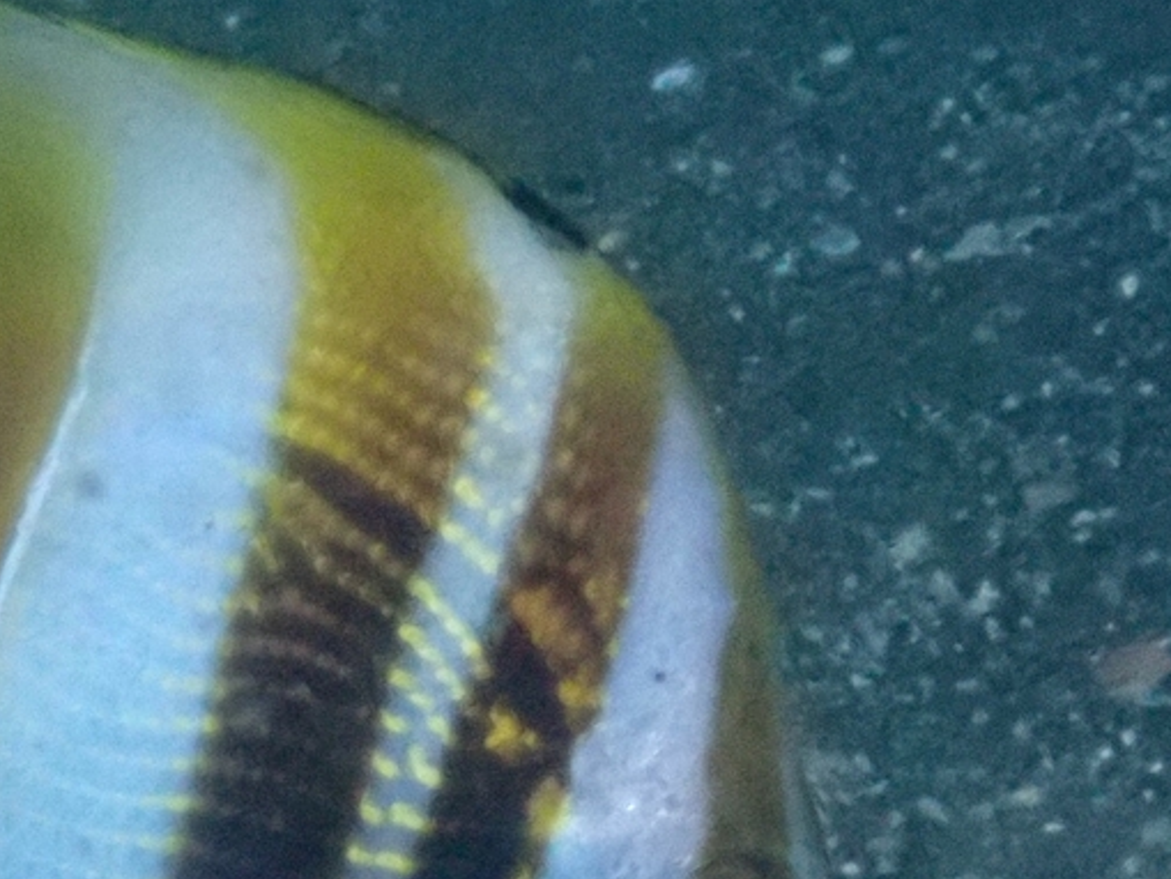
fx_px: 7579
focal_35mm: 224
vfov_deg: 6.6
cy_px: 689
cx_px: 301
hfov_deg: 8.8
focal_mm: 18
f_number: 6.3
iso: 1600
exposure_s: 1/200
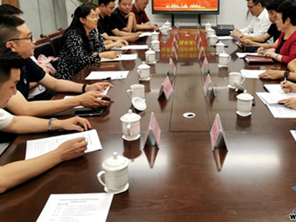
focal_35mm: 39
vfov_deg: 36.4
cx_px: 196
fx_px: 333
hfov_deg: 47.1
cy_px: 75
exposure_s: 1/100
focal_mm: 5.56
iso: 125
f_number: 1.6
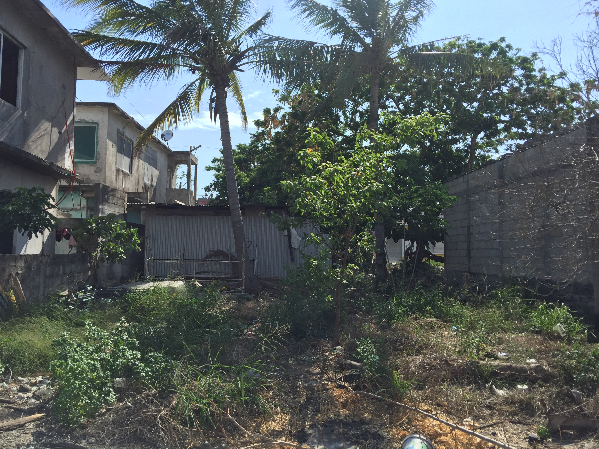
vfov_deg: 48.2
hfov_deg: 61.7
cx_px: 300
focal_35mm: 29
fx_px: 502
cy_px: 224
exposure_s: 1/1799
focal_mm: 4.15
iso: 32
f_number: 2.2
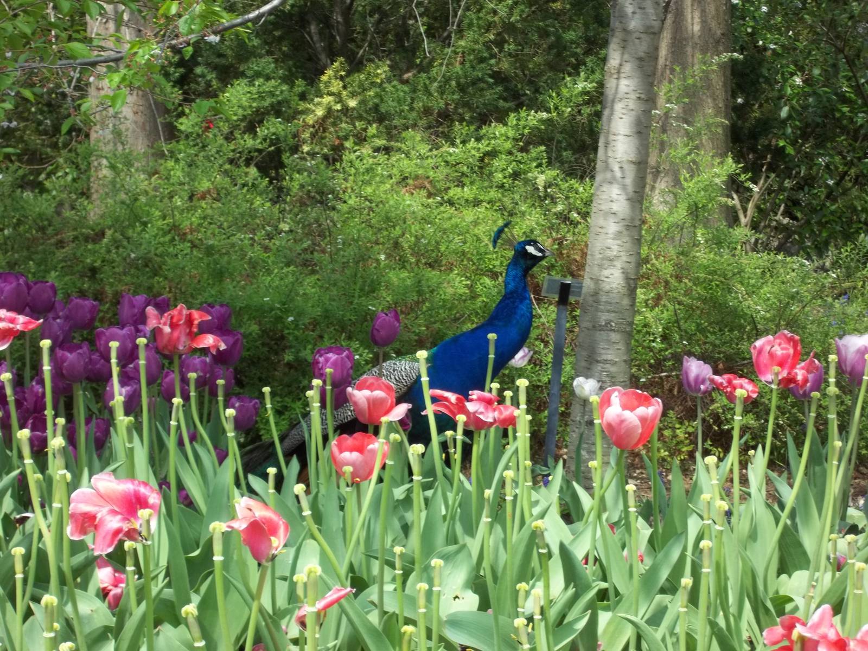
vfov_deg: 15.4
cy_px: 326
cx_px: 434
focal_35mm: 96
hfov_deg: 20.4
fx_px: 2407
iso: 64
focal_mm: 17.1
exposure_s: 1/160
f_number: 5.2
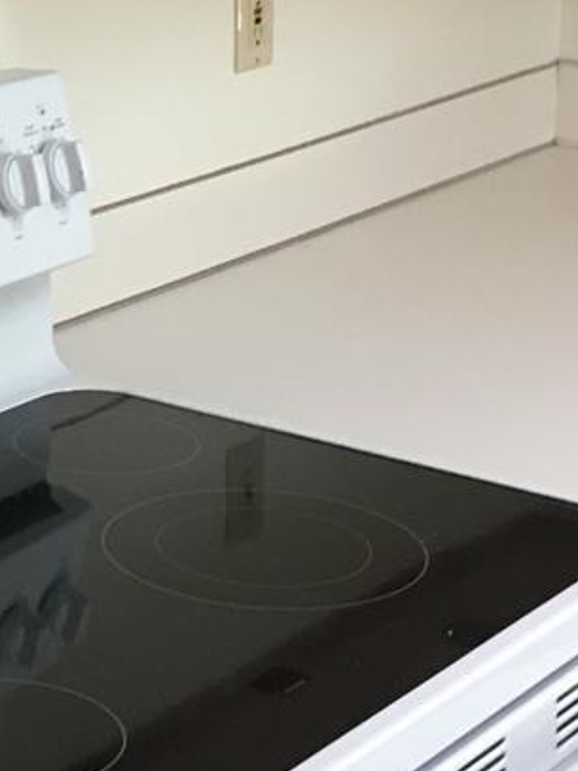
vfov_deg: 18.0
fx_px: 2383
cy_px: 36
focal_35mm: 107
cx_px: -209
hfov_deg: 13.3
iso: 100
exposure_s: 1/30
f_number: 2.2
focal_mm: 4.15
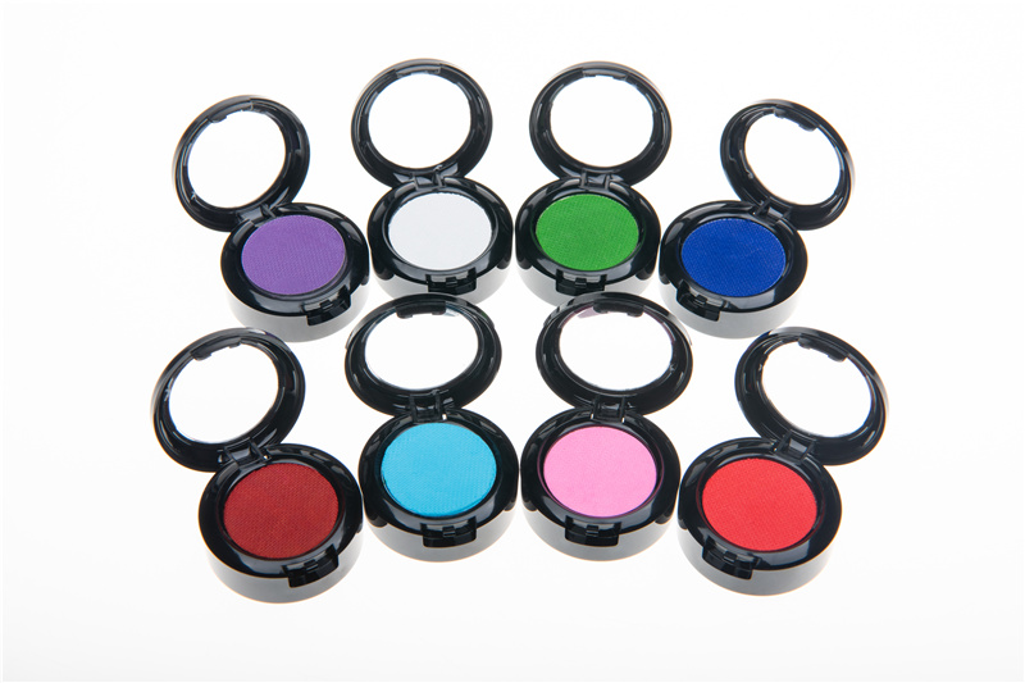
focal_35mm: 70
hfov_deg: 28.8
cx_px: 512
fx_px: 1993
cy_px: 342
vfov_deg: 19.4
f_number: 18
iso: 100
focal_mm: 70
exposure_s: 1/250
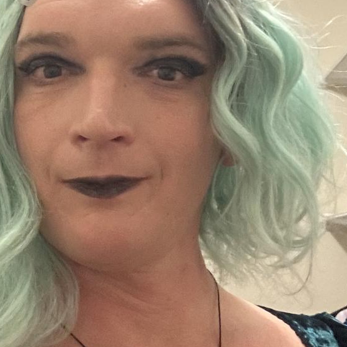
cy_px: 174
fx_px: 692
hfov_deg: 27.8
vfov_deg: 28.2
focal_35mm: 61
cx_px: 94
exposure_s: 1/30
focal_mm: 2.69
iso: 640
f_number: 1.9
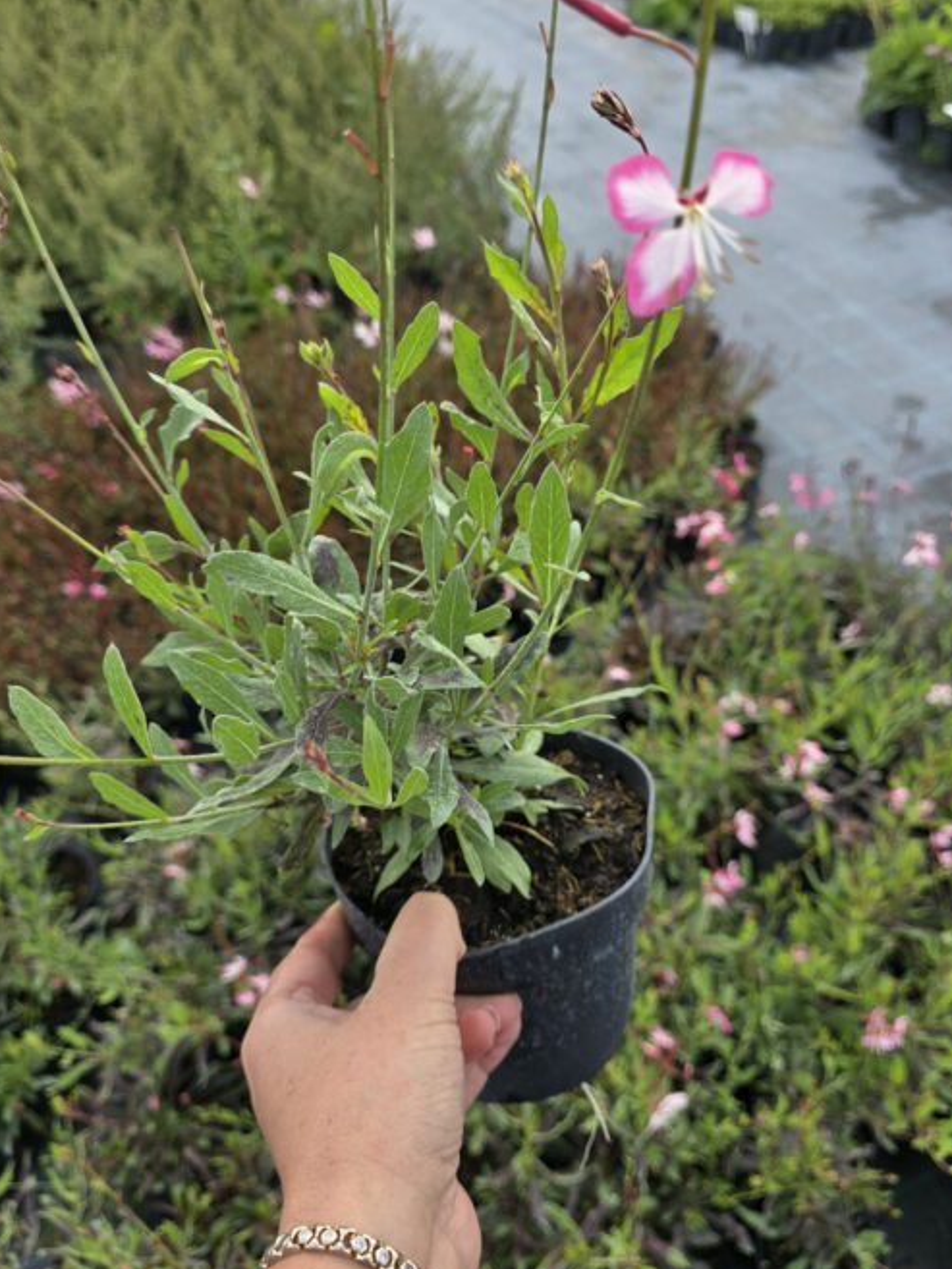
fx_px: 1026
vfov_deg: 63.3
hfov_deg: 49.8
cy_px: 585
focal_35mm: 28
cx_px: 479
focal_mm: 6.3
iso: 12
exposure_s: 1/312
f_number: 1.7
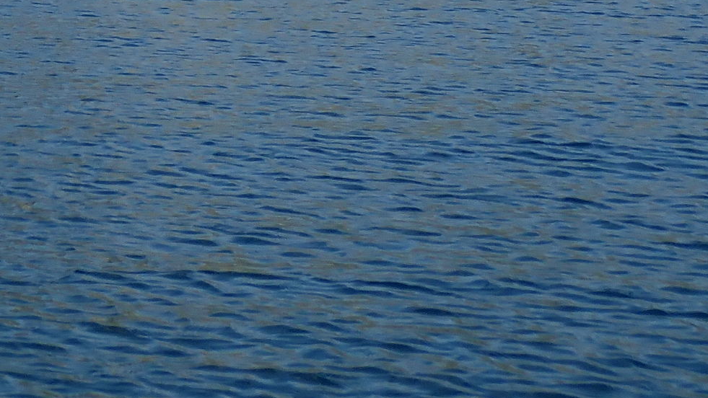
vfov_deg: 8.2
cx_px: -64
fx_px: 2685
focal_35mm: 143
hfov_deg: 14.7
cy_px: -266
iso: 100
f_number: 4.5
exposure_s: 1/640
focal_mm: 8.41
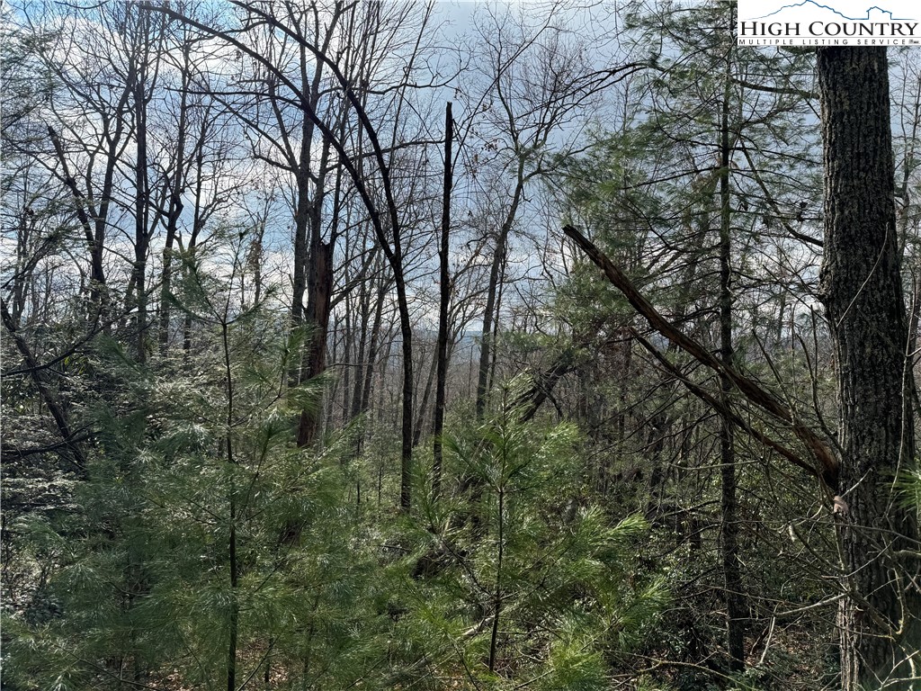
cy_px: 346
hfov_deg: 71.6
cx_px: 460
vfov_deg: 56.8
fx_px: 639
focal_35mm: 24
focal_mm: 6.76
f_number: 1.78
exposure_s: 1/2959
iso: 80
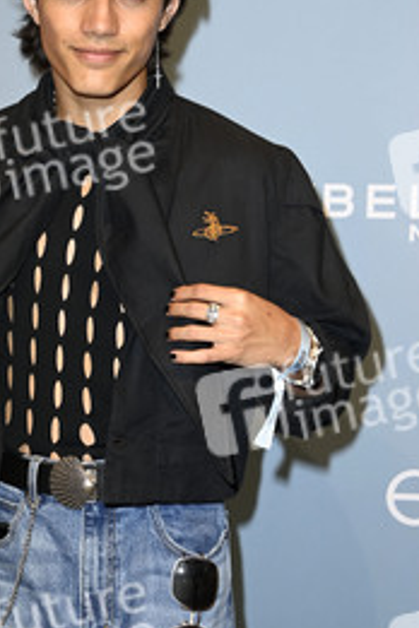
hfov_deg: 14.3
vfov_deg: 21.5
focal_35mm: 95
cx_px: 101
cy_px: 279
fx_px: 1658
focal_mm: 62
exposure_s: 1/250
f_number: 5.6
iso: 400
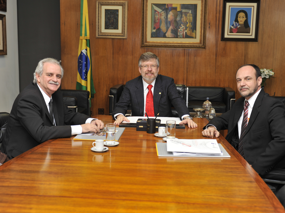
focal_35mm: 49
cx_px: 144
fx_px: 403
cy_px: 106
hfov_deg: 38.9
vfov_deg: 29.7
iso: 400
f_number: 5.6
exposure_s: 1/60
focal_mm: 45
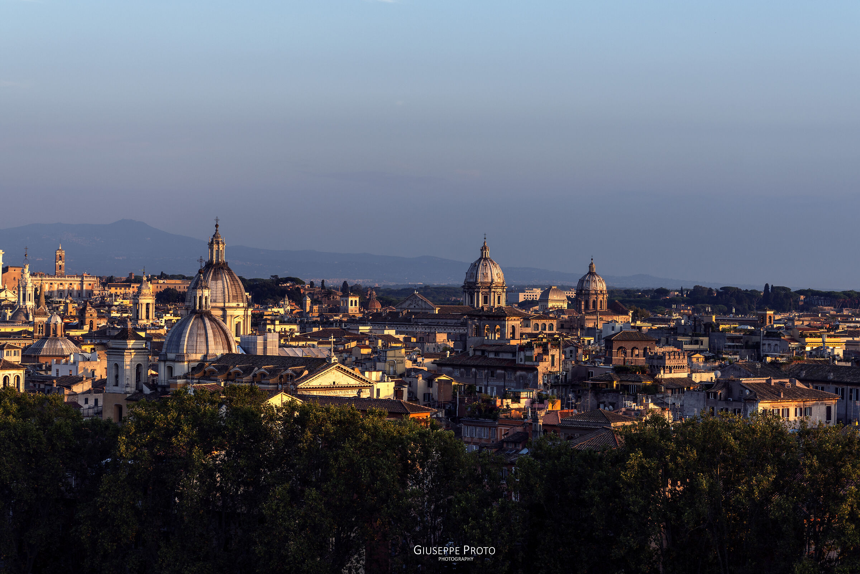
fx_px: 1672
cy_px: 287
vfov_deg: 19.5
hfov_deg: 28.8
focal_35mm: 70
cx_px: 430
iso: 50
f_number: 5
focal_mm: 70
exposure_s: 1/250
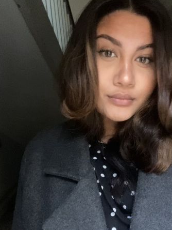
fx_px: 205
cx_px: 112
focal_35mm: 31
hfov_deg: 44.9
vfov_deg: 58.0
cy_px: 135
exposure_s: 1/17
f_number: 2.2
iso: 640
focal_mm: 2.71
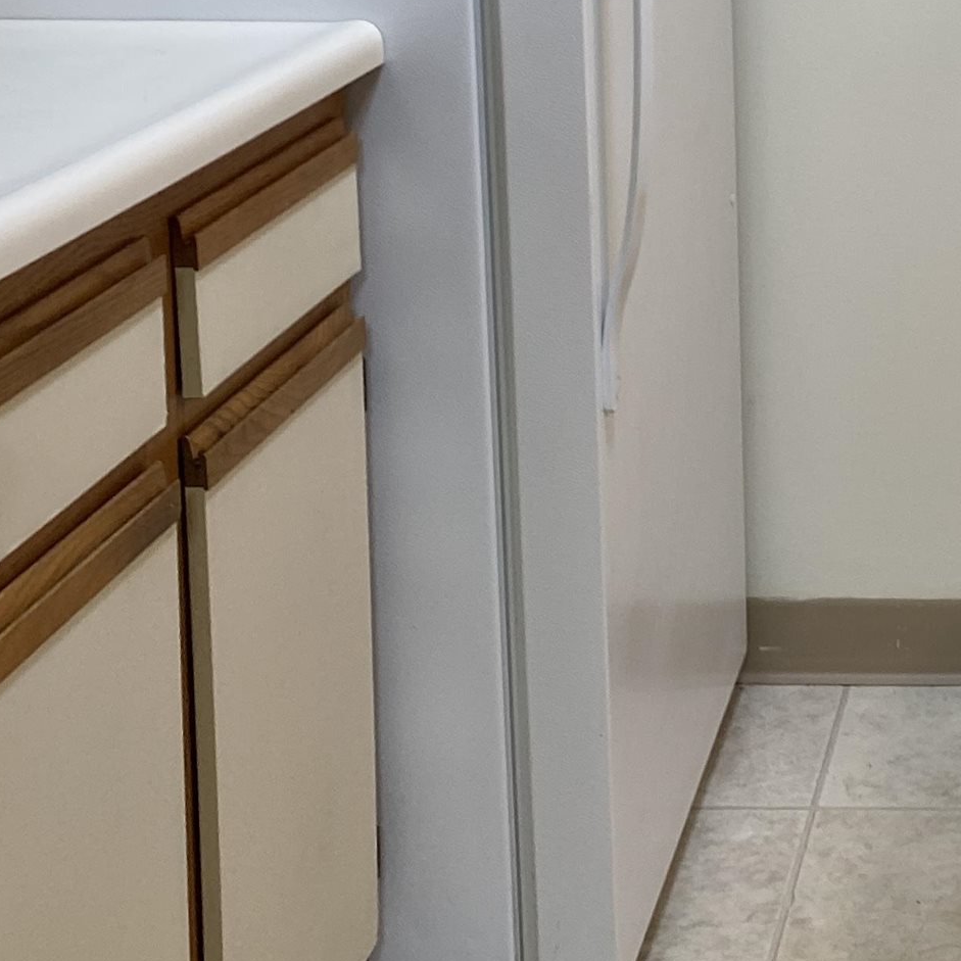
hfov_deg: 21.2
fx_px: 2356
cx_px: 1198
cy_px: -47
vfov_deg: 22.0
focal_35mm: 75
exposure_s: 1/60
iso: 64
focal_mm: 4.25
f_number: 1.8
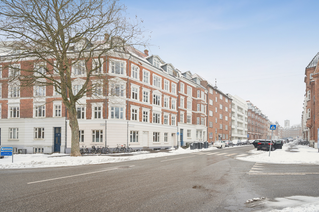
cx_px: 160
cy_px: 106
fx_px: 151
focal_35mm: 17
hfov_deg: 93.3
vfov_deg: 70.4
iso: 50
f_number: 6.3
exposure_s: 1/30
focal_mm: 17
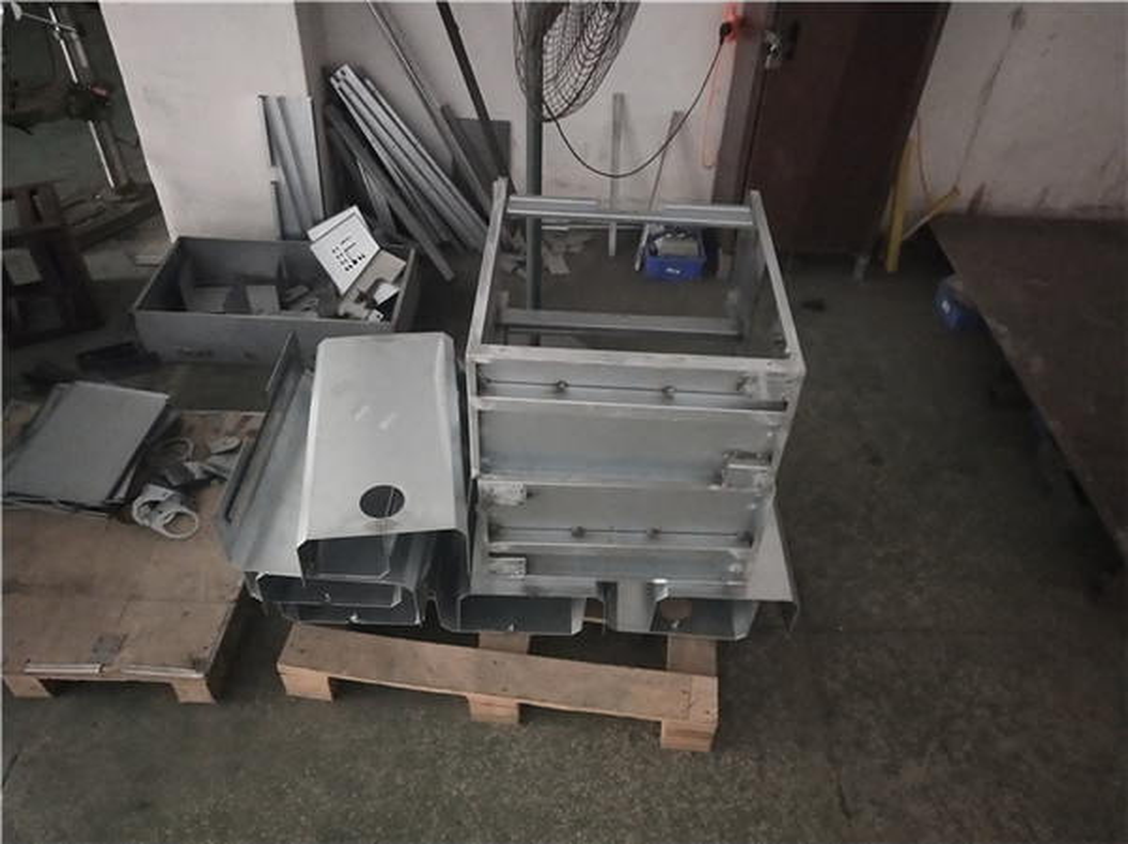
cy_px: 422
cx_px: 564
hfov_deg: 60.0
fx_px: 977
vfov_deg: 46.7
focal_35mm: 30
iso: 1120
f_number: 1.8
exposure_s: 1/16.7
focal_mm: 3.95
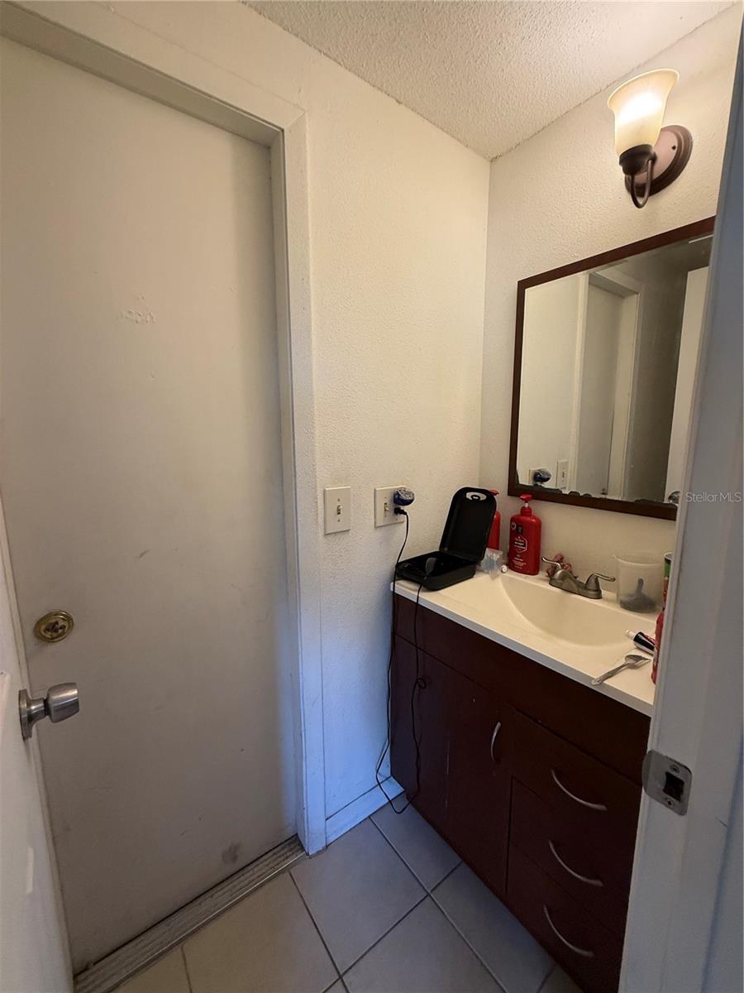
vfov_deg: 102.1
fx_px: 401
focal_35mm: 14
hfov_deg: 85.7
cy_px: 496
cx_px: 372
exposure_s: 1/60
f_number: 2.2
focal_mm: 2.22
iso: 250
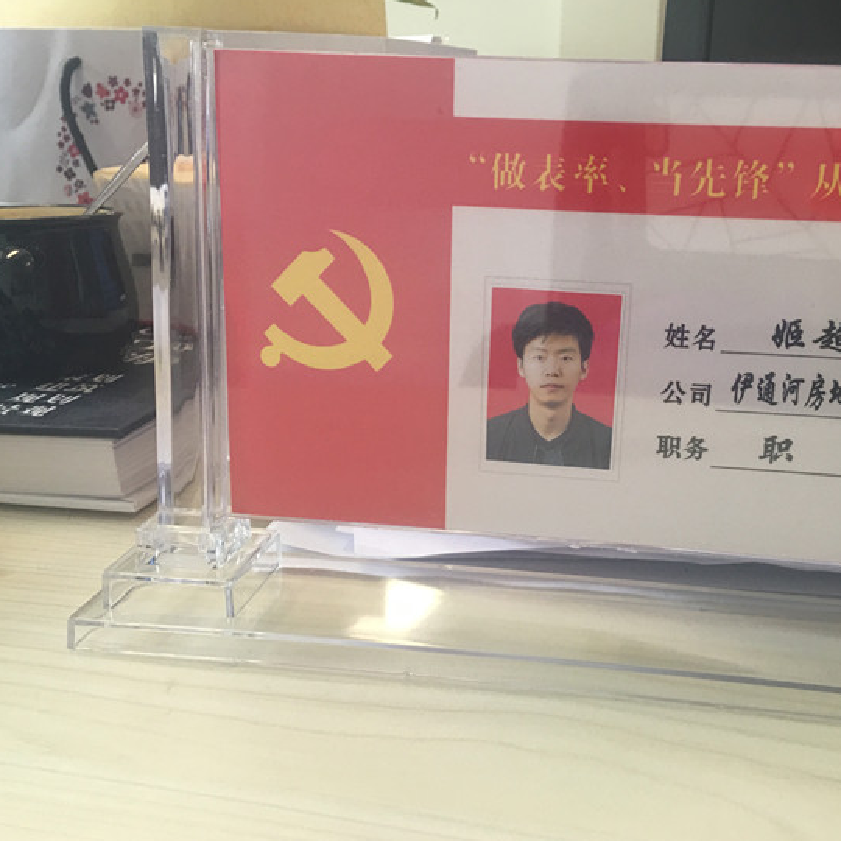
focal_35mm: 38
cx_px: 516
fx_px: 1044
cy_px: 410
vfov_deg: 43.9
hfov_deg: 43.6
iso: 40
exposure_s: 1/17
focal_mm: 4.15
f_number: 2.2
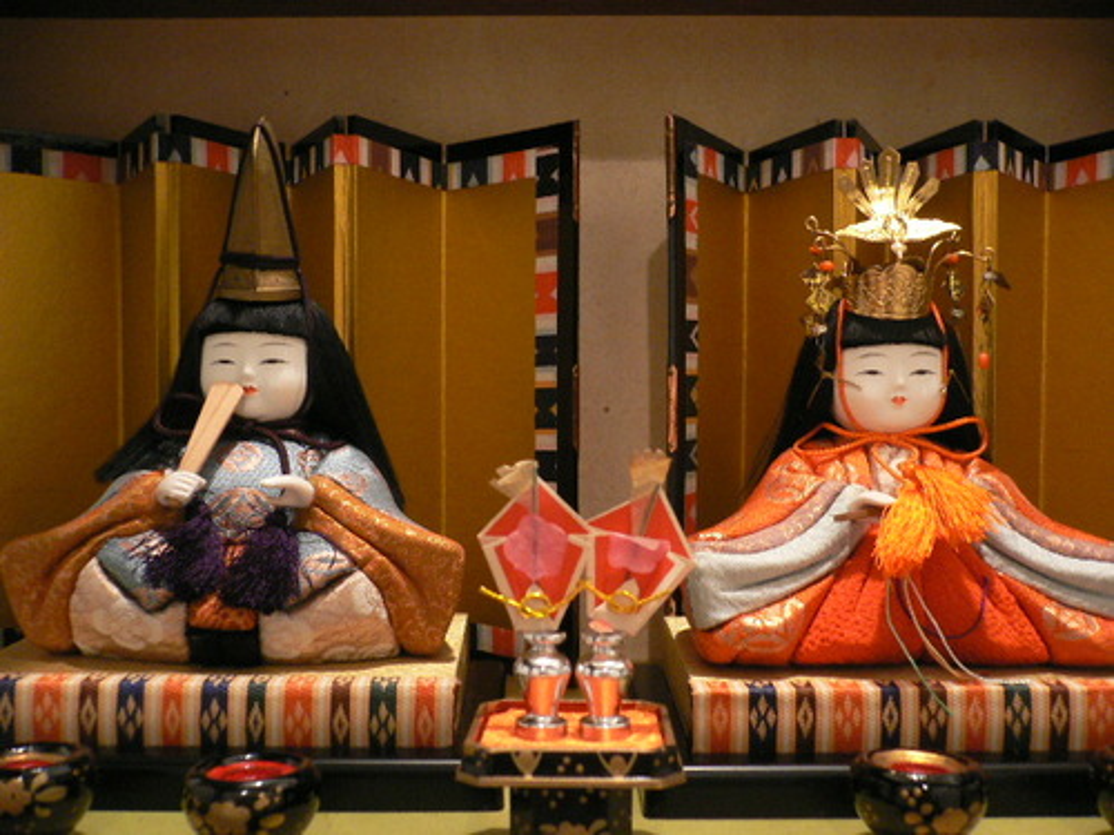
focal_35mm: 35
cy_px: 418
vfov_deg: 40.7
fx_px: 1126
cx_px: 557
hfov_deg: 52.6
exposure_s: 1/8
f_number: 2.8
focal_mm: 5.8
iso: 200
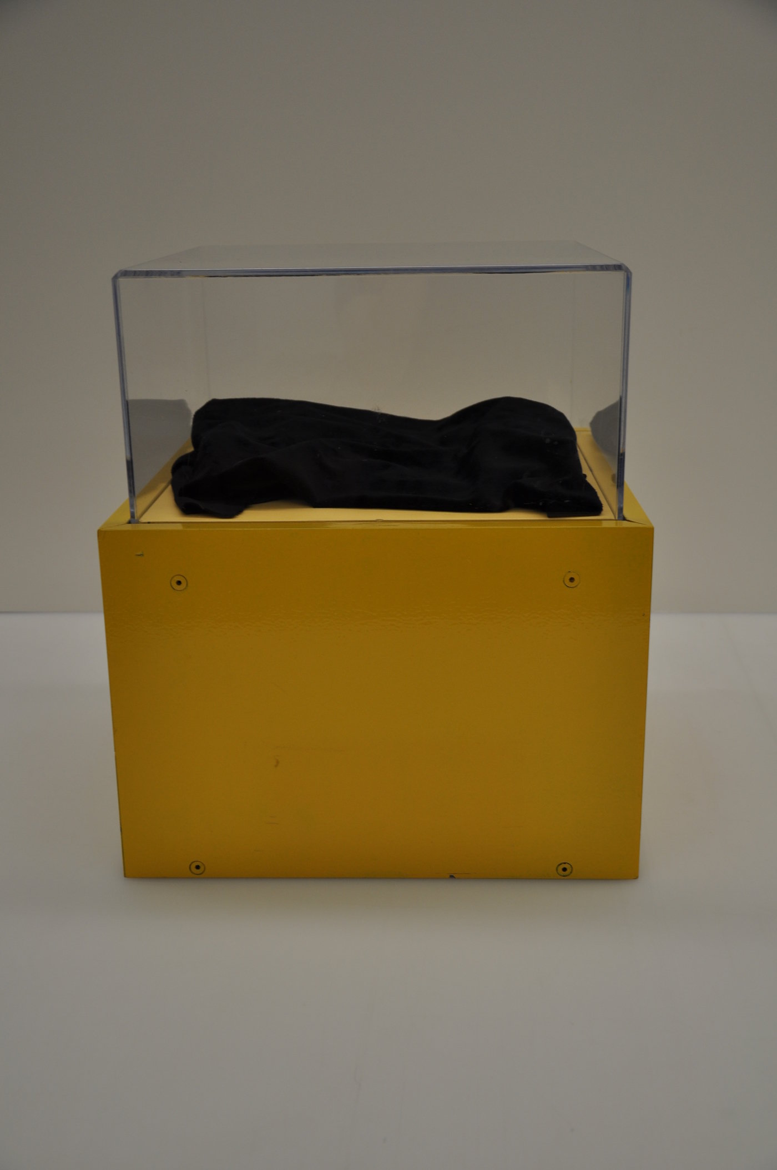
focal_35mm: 42
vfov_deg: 46.4
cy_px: 585
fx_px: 1363
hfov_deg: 31.8
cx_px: 388
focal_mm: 28
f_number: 4
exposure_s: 1/50
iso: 200
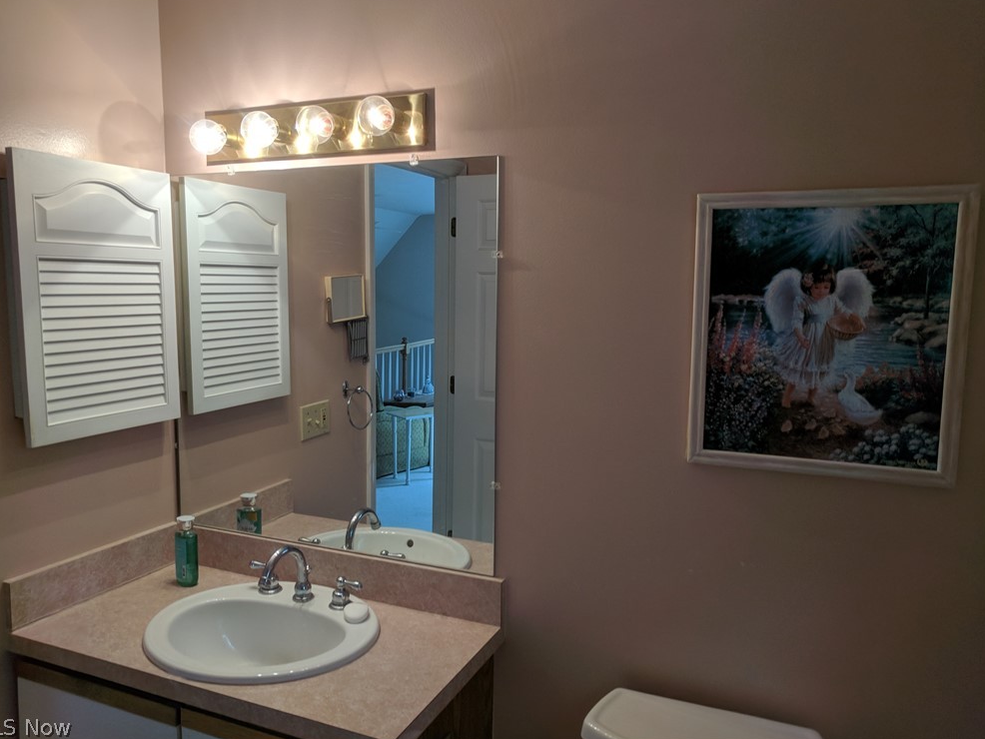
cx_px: 479
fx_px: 768
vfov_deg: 51.4
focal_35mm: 27
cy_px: 361
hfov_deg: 65.3
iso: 63
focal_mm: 4.67
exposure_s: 1/120
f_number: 2
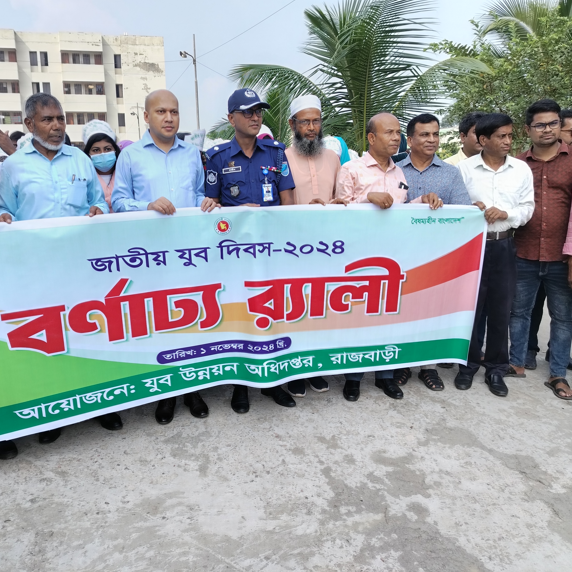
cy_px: 280
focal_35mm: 29
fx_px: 542
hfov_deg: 55.2
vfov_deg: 55.6
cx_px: 231
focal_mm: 5.25
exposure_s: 1/256
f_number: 1.75
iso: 100
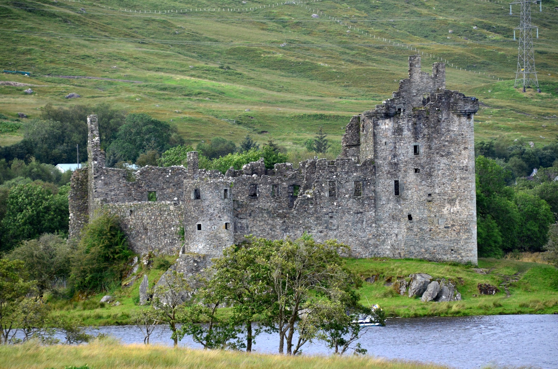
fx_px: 4291
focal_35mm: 278
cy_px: 184
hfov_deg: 7.4
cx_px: 279
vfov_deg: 4.9
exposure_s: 1/640
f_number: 6
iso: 500
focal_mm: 185
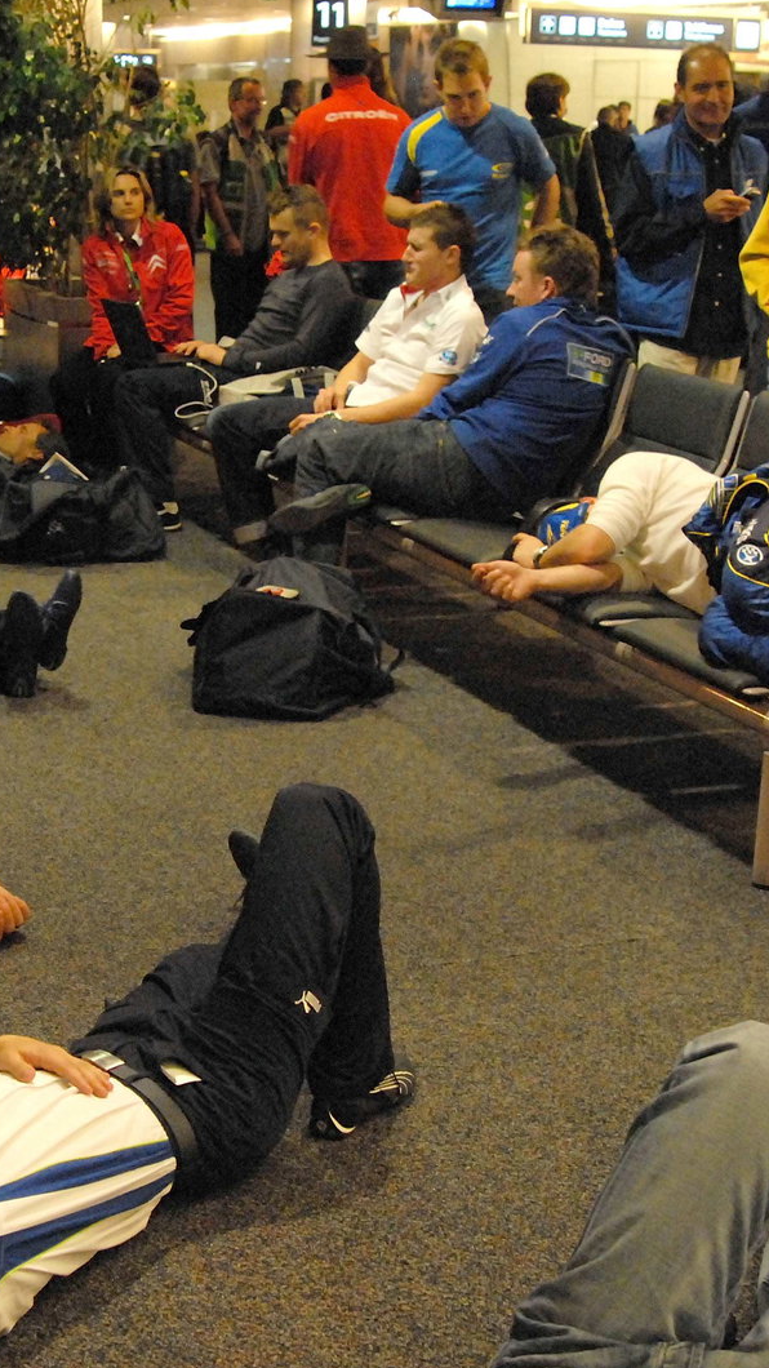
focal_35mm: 57
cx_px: 213
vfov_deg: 36.6
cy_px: 683
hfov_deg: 20.9
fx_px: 2067
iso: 1600
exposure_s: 1/30
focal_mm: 24
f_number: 4
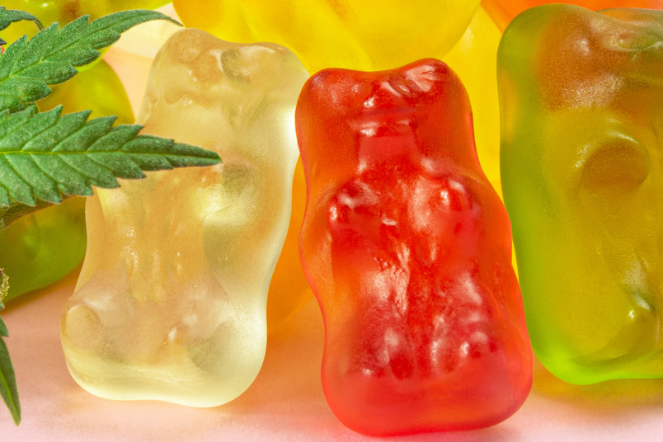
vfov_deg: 5.0
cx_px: 165
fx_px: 5101
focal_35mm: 277
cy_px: 132
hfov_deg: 7.4
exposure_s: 1/5
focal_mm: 70
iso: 100
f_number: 16
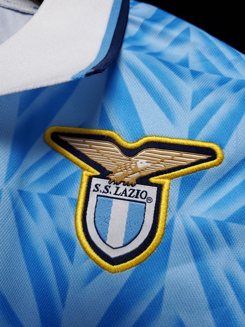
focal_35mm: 26
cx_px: 122
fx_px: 245
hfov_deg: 53.1
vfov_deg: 67.3
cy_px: 164
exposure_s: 1/50
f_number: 1.5
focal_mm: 4.3
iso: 125
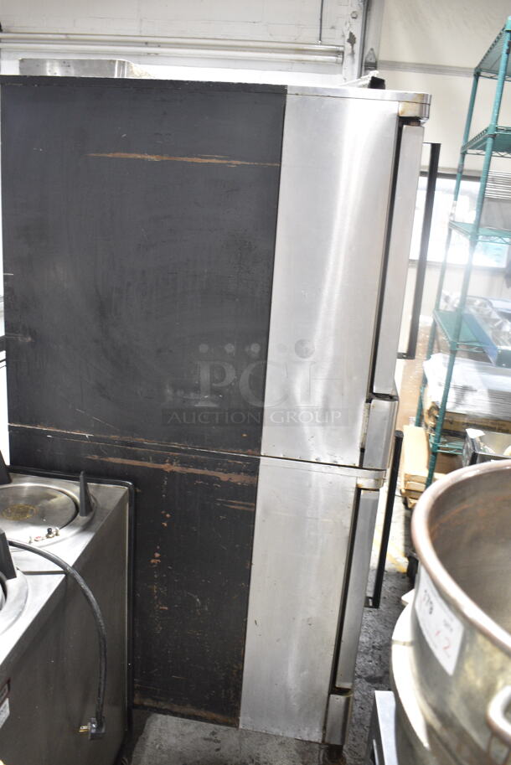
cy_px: 382
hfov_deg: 43.7
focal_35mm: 30
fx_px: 638
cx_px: 256
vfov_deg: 61.9
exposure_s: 1/30
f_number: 3.8
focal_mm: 20
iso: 1400
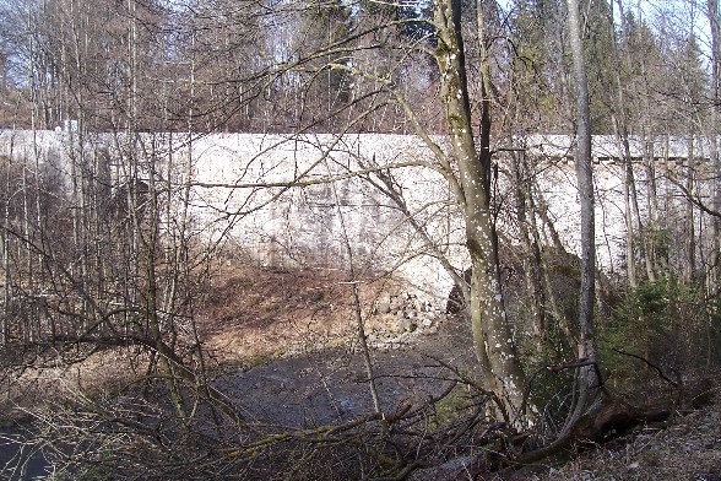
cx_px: 360
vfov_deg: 38.9
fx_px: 681
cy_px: 240
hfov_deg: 55.8
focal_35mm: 34
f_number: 5.6
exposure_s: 1/125
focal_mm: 5.6
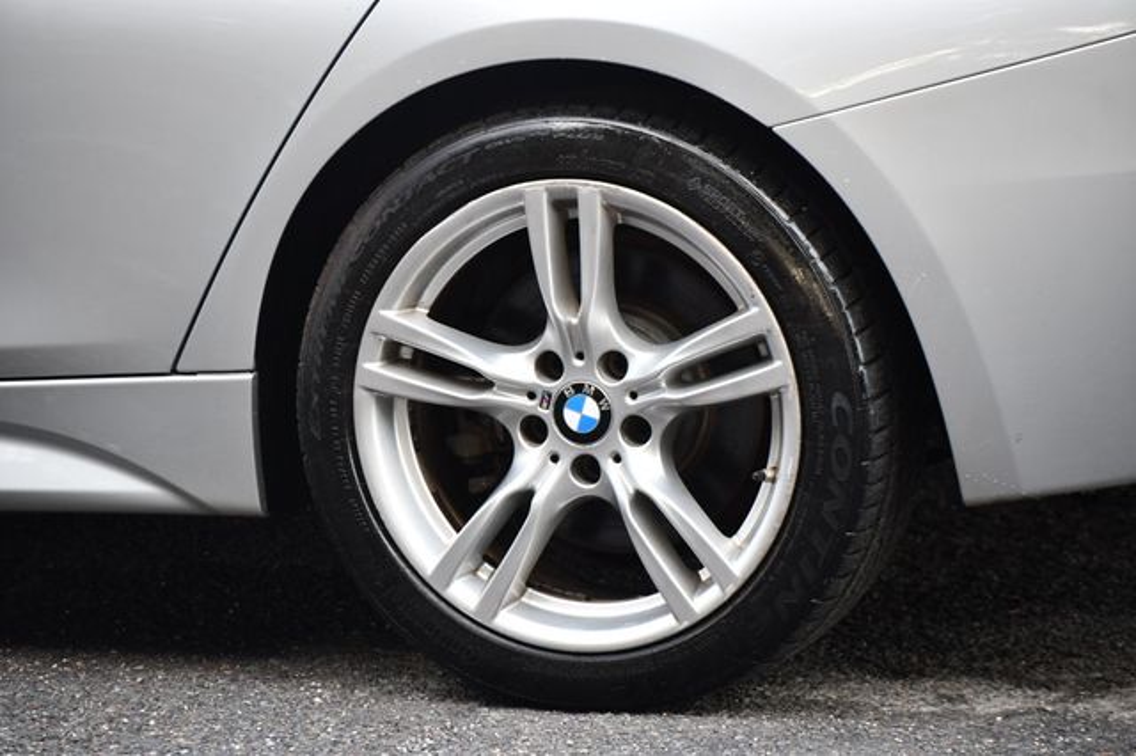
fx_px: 6150
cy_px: 378
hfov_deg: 10.6
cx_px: 568
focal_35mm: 195
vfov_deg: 7.0
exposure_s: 1/160
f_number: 4.8
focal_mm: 130
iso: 800
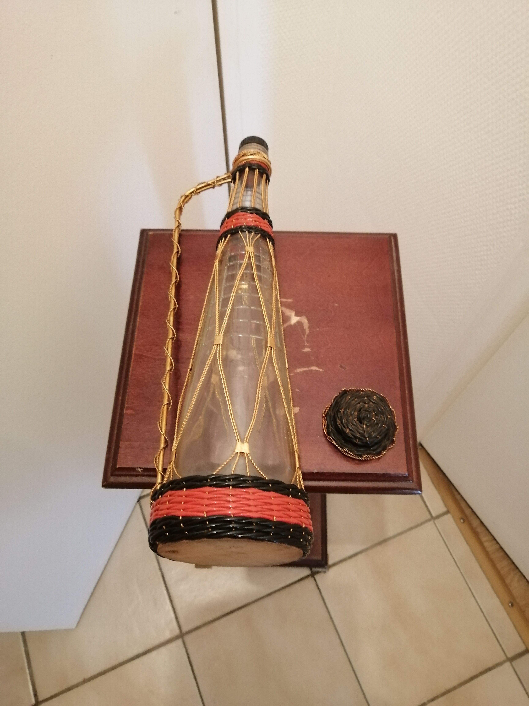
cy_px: 353
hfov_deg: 53.1
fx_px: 530
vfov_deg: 67.3
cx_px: 264
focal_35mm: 26
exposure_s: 1/25
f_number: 1.8
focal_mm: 3.96
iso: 500
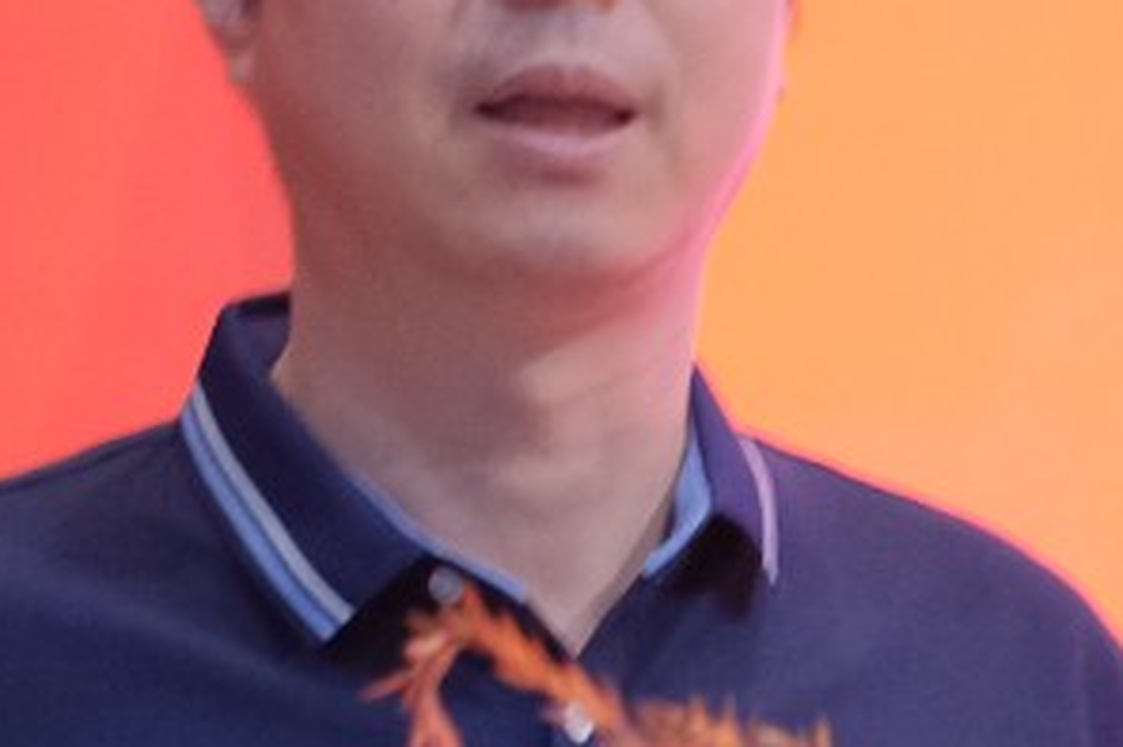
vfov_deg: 5.2
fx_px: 8293
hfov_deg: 7.7
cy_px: 629
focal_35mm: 266
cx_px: 1495
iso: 2000
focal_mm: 27.6
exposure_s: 1/100
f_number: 2.8
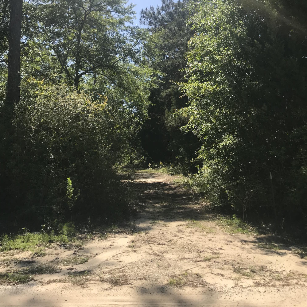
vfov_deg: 48.0
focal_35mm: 34
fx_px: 341
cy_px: 113
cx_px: 151
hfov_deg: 48.4
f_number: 1.8
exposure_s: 1/1880
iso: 20
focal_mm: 3.99
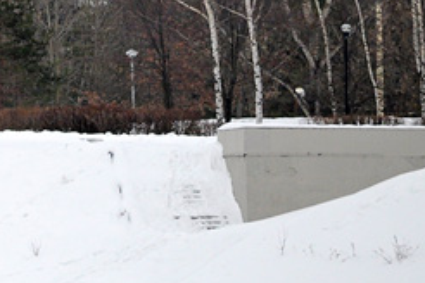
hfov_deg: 1.4
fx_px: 16815
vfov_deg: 1.0
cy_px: -279
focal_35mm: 1424
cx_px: -458
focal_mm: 195
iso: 320
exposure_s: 1/250
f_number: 5
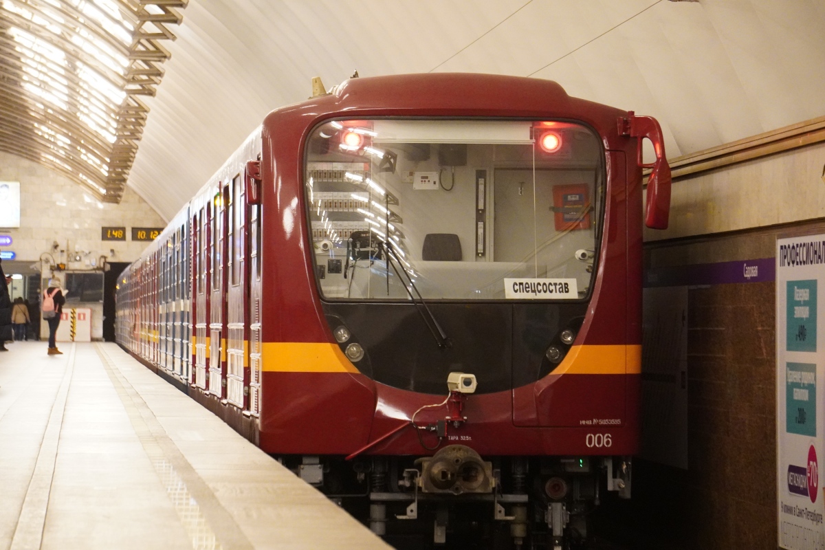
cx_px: 412
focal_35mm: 176
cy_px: 275
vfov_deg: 7.8
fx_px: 4022
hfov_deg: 11.7
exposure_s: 1/125
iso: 6400
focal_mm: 117
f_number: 5.6
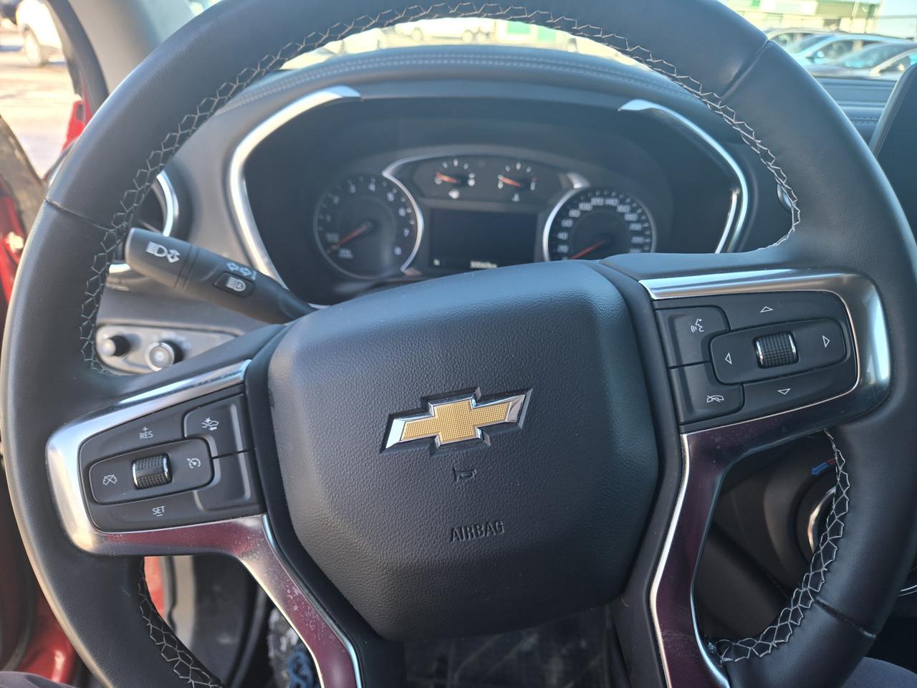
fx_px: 609
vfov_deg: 58.9
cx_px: 458
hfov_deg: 73.9
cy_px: 344
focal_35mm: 23
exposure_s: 1/180
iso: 40
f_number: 1.8
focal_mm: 5.4
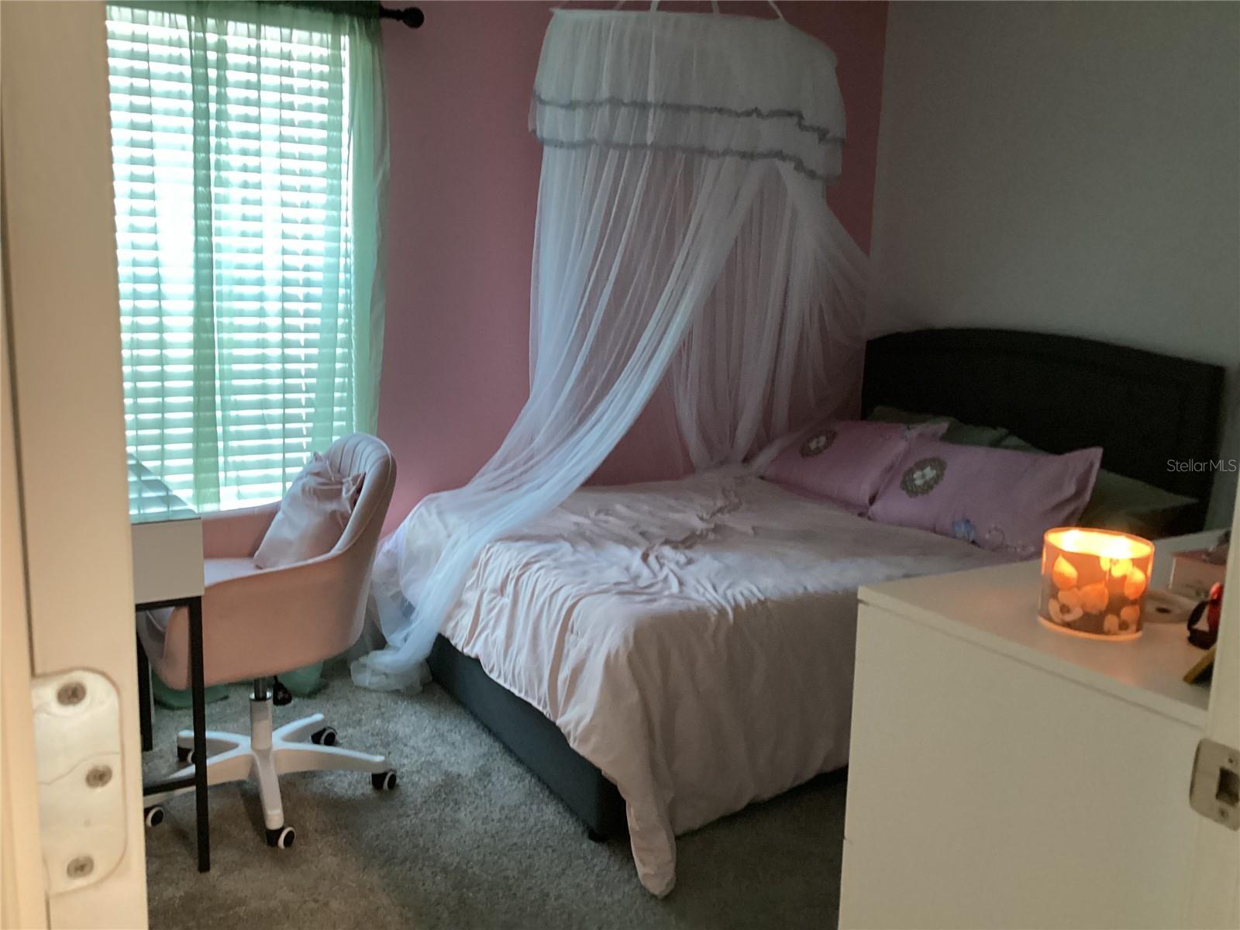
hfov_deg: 58.4
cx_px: 620
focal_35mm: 31
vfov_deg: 45.4
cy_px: 465
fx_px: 1110
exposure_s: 1/30
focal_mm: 3.3
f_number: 2.4
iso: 400
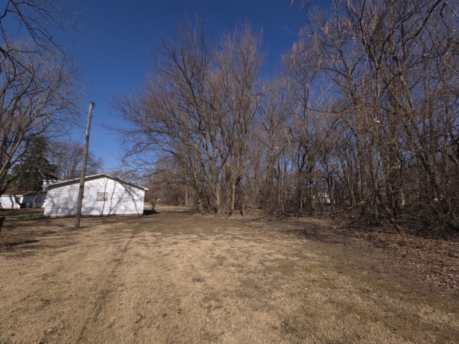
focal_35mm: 13
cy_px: 172
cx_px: 230
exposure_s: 1/2000
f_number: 1.9
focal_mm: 2.2
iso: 50
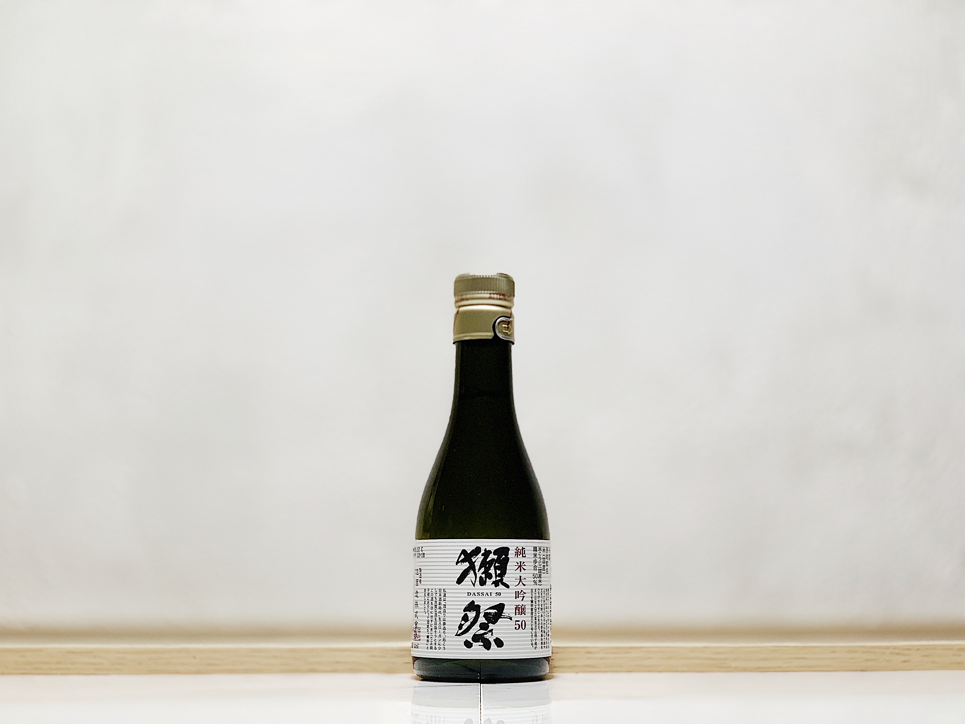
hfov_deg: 36.8
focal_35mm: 52
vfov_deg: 28.0
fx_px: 1450
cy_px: 362
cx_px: 482
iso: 80
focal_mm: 6
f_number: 2.4
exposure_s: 1/50
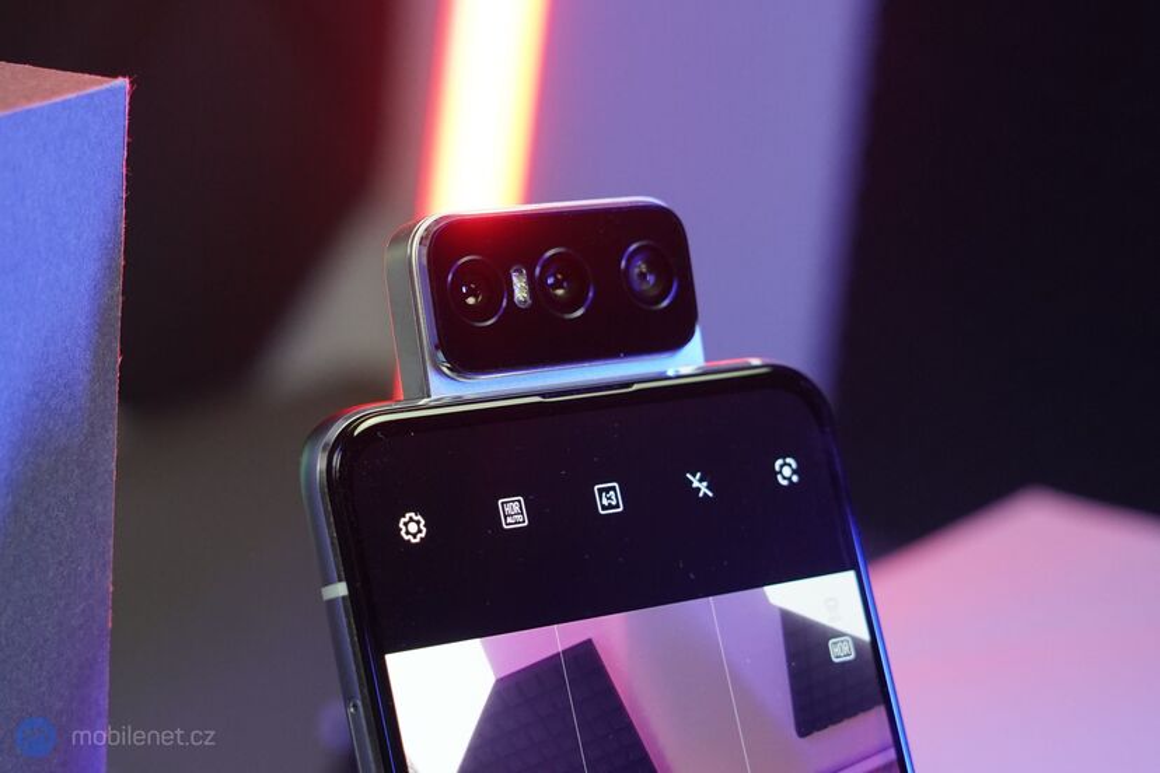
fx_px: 1482
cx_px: 580
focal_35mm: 46
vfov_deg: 29.2
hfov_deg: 42.7
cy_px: 386
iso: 2500
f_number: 6.3
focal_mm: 46
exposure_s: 1/200
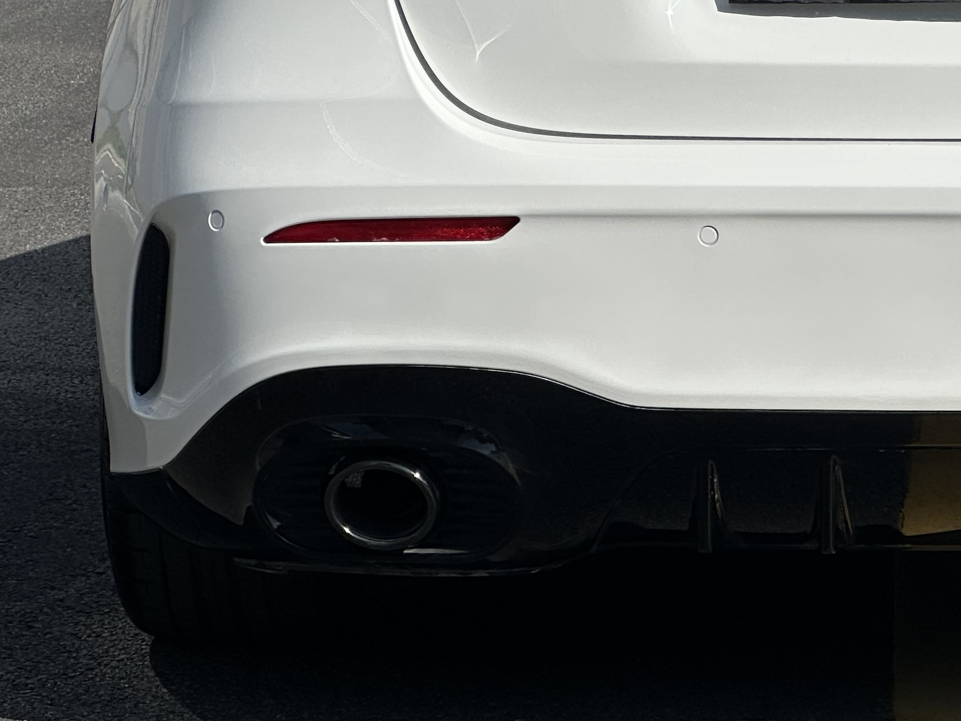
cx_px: 976
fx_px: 4970
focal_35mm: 179
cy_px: -82
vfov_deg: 8.2
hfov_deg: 10.9
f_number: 2.8
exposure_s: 1/1946
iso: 32
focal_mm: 9
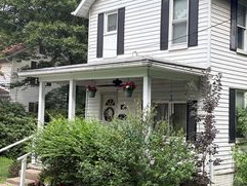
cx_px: 164
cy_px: 87
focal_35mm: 54
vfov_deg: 27.1
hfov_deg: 35.2
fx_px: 386
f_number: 1.6
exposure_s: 1/920
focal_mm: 5.96
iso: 50
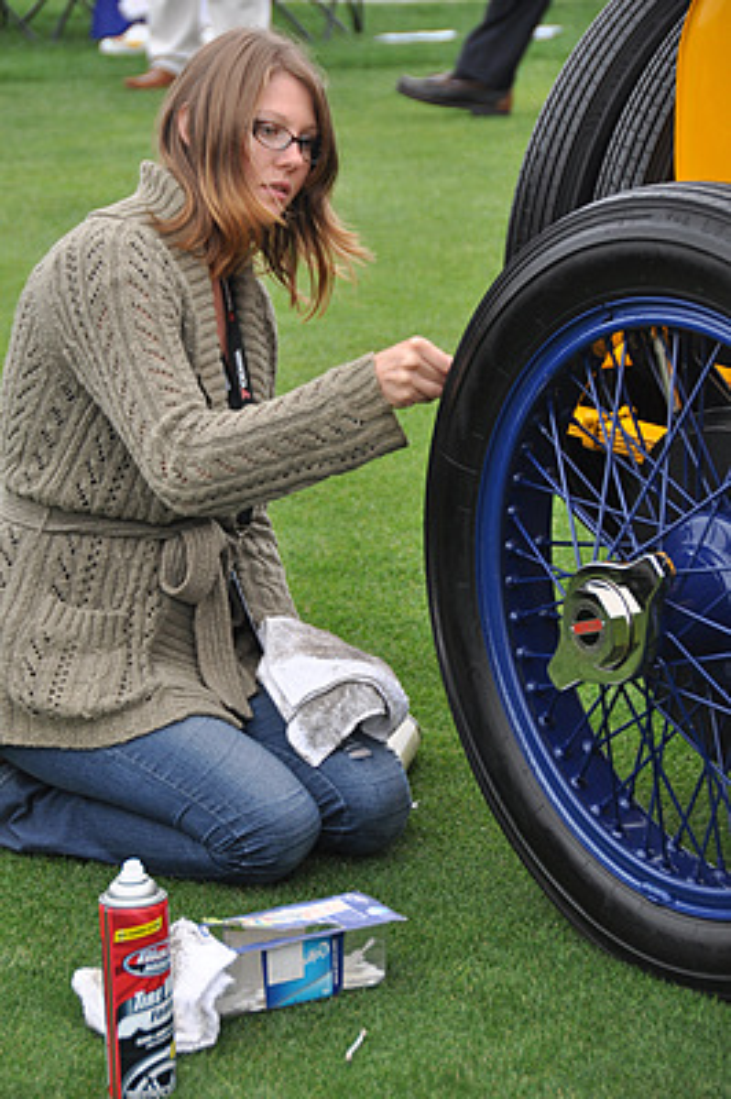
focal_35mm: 142
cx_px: 366
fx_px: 4348
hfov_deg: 9.6
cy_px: 550
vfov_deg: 14.4
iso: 400
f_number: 5.3
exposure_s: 1/250
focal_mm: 95
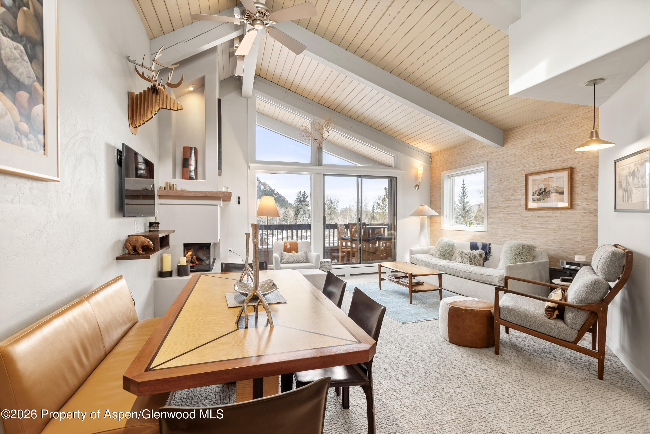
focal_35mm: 17
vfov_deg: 70.5
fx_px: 307
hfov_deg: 93.3
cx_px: 325
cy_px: 217
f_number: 7.1
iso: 400
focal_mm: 17
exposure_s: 1/4
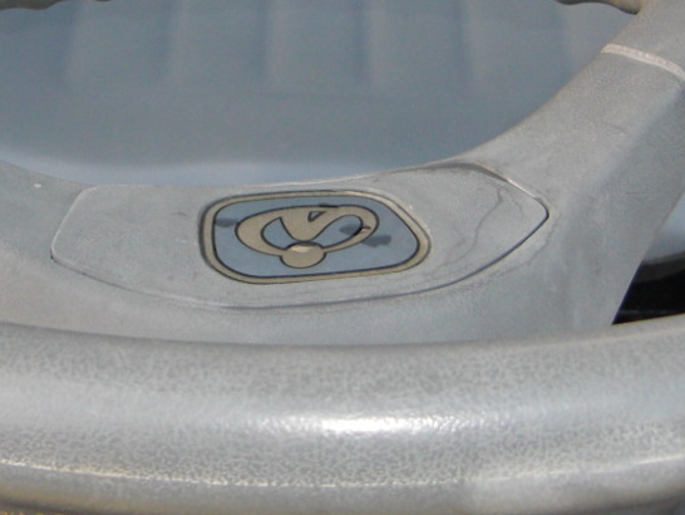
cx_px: 273
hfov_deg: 23.8
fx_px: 1623
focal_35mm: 82
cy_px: 137
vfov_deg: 17.9
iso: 100
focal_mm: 4.9
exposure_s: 1/60
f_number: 2.6
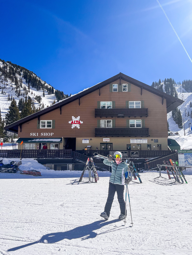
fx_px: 192
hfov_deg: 53.1
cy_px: 128
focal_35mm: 26
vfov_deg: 67.3
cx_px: 96
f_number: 1.5
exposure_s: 1/10000
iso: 50
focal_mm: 5.7
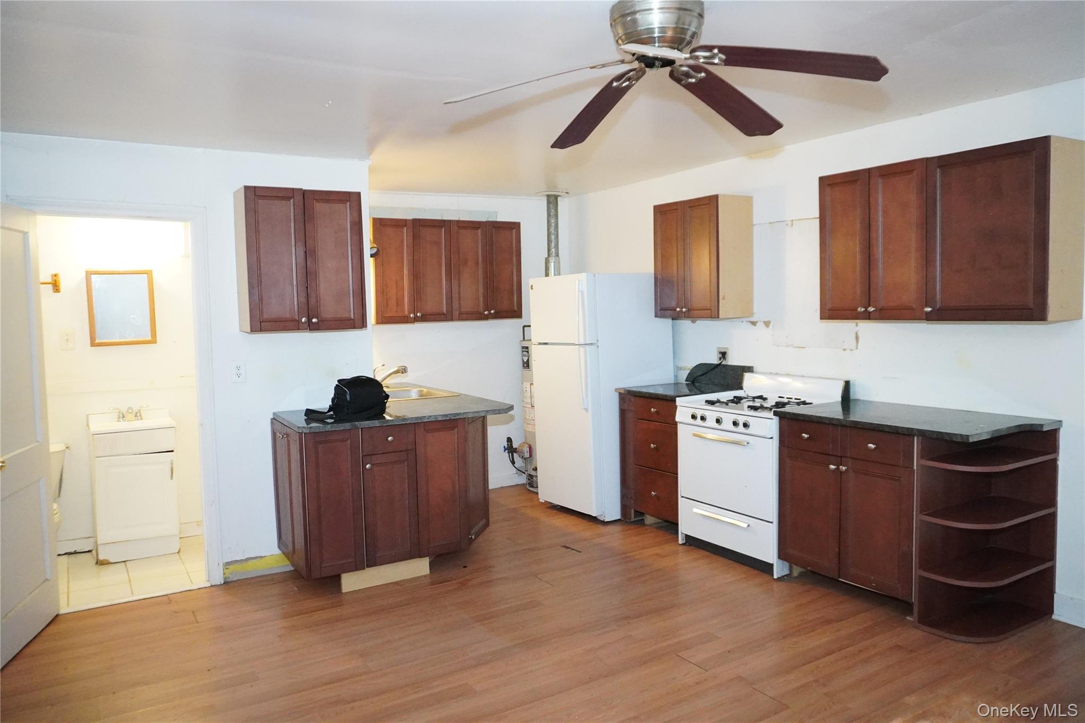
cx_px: 542
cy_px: 362
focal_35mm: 26
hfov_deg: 70.4
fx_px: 768
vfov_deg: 50.4
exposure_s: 1/160
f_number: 3.5
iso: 6400
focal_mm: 17
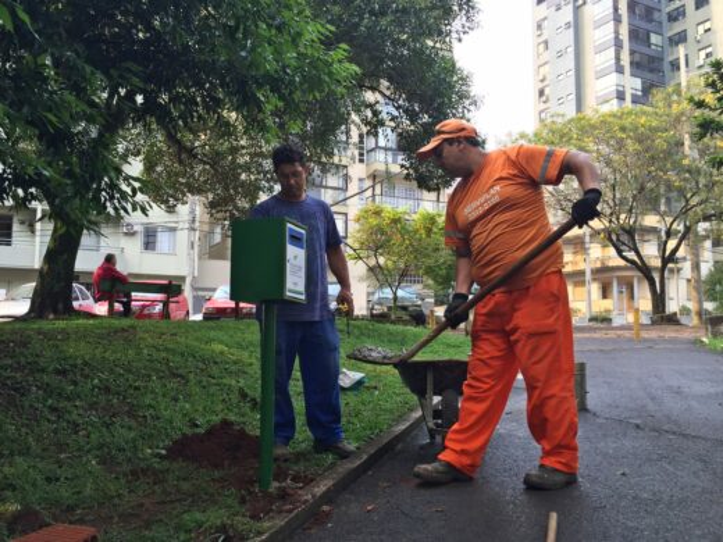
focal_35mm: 29
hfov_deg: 61.7
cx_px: 362
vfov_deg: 48.2
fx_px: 606
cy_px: 271
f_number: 2.2
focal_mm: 4.15
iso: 32
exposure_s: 1/158
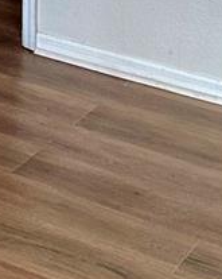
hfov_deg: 10.9
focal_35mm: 136
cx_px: -101
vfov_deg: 12.5
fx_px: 1119
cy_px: -278
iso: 125
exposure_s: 1/121
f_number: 1.78
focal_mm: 6.86
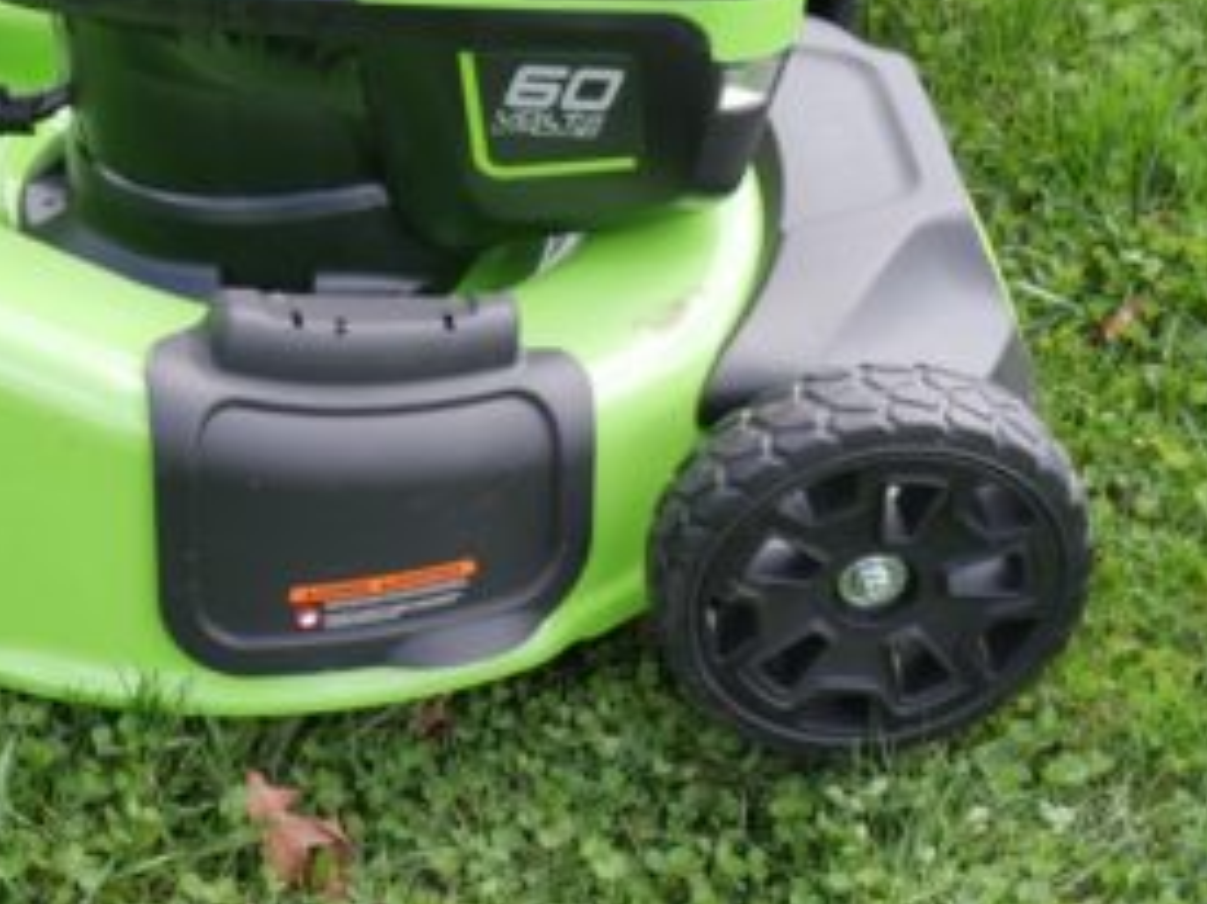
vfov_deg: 13.9
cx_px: 140
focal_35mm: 106
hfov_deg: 18.3
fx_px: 3694
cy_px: 711
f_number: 5
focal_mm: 26
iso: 200
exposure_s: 1/160
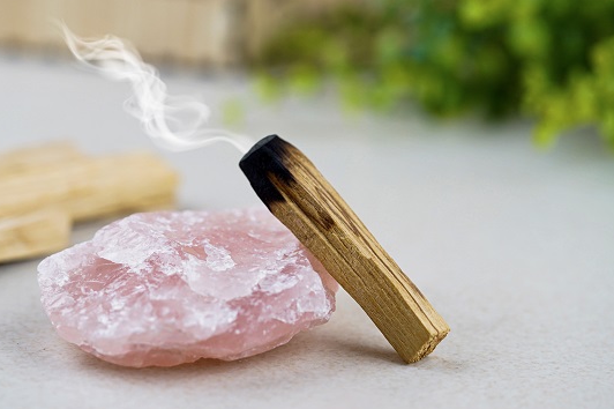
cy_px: 232
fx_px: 1875
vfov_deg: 12.4
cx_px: 277
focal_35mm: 110
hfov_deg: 18.6
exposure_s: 1/60
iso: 1000
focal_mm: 90
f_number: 4
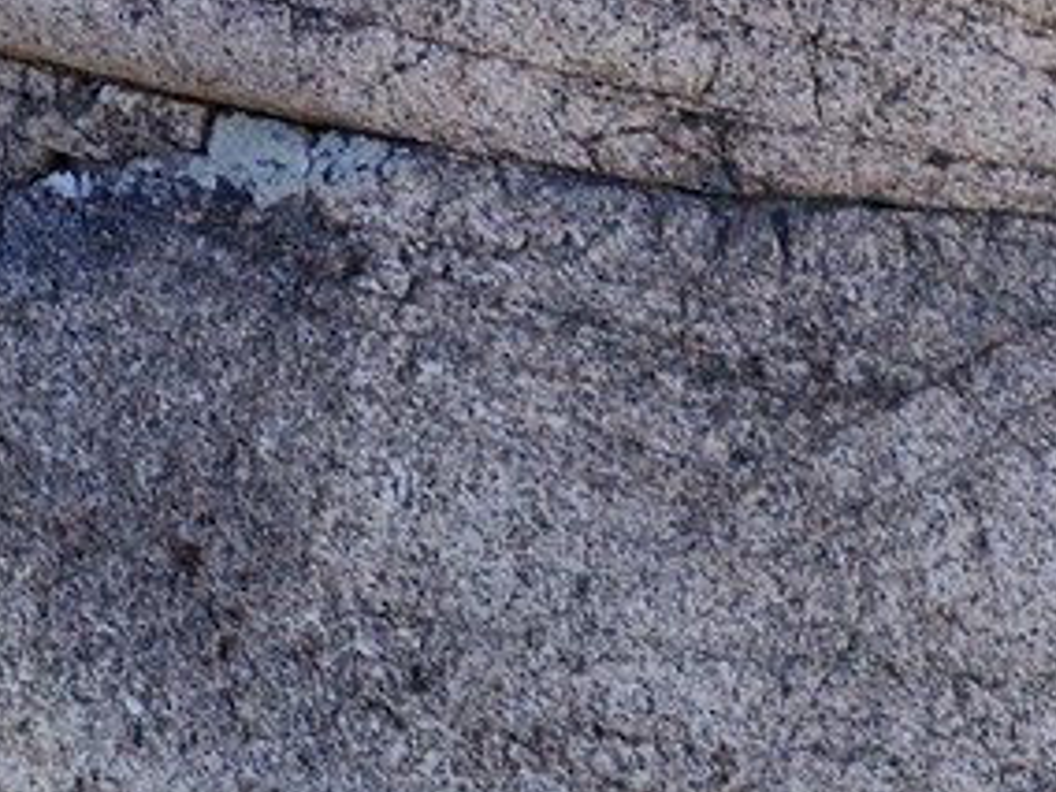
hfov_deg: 6.0
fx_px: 9579
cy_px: 1313
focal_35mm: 314
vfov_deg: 4.7
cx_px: -1710
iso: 200
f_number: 5
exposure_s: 1/250
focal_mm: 58
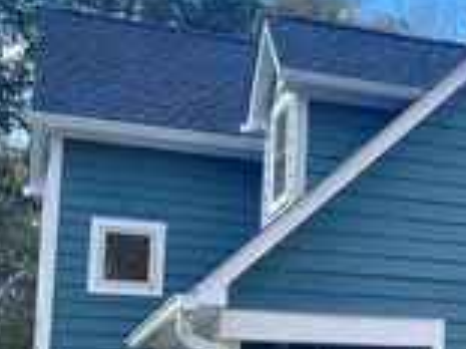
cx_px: 583
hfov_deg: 21.4
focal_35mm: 84
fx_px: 1130
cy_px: 308
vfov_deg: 17.3
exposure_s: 1/556
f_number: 1.6
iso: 32
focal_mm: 4.2
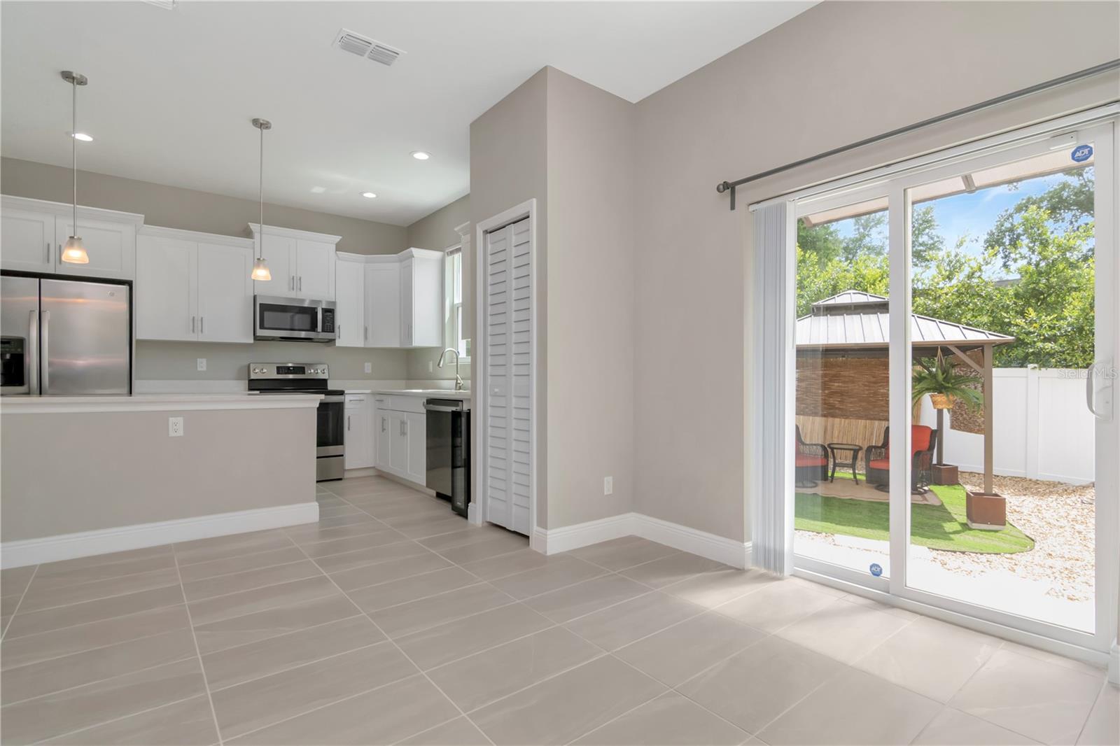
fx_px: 513
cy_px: 373
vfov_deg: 72.0
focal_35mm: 16
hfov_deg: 95.0
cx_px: 560
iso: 1000
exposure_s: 1/160
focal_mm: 11
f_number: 9
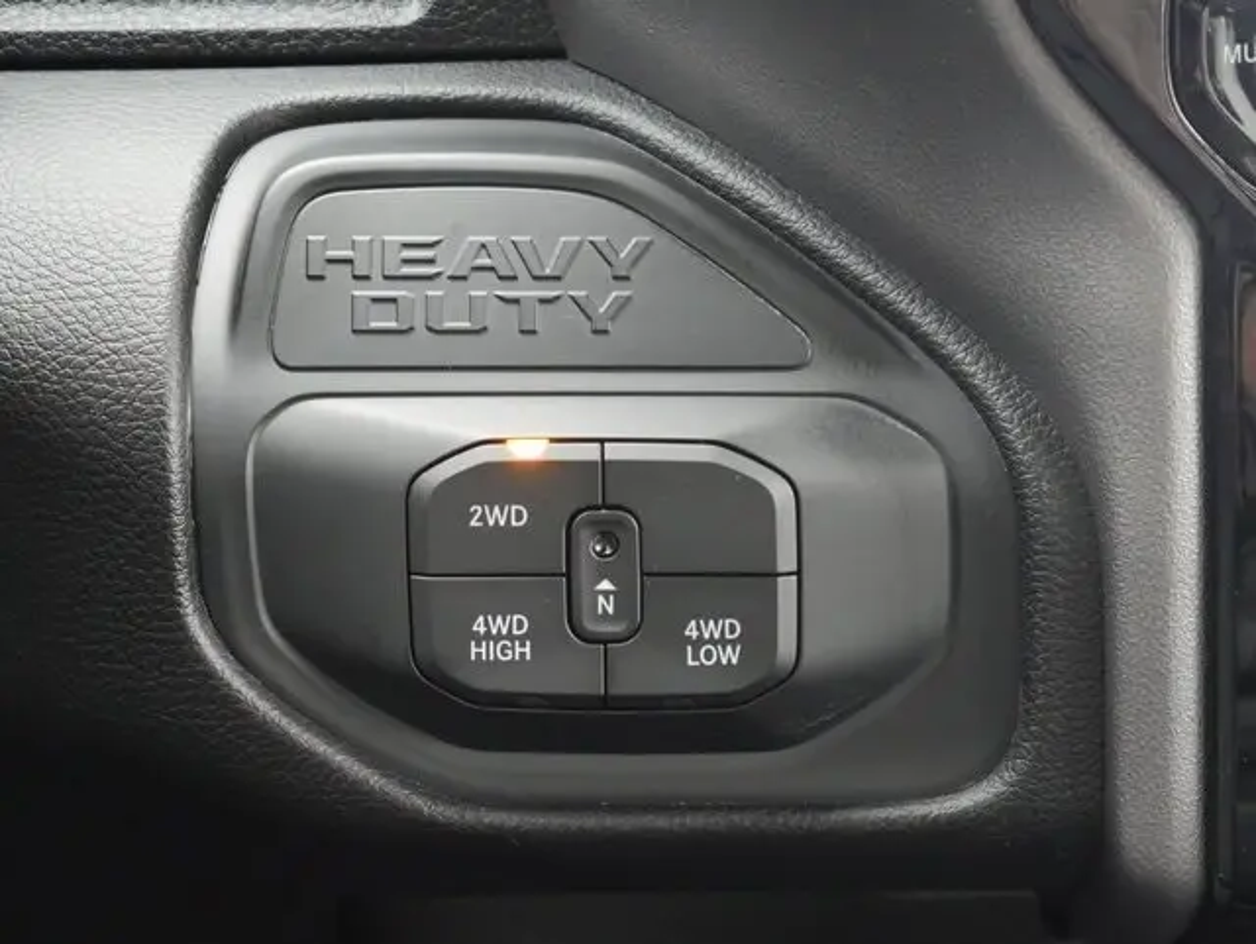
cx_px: 628
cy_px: 472
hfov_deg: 23.3
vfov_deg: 17.6
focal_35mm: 84
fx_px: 3050
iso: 3200
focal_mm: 42
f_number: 5.6
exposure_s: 1/30
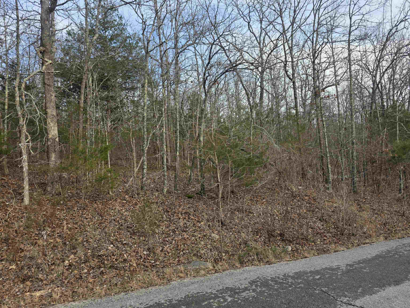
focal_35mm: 23
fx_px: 272
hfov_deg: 73.9
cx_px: 205
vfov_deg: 58.9
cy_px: 154
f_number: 1.7
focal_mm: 6.3
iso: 80
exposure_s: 1/1215
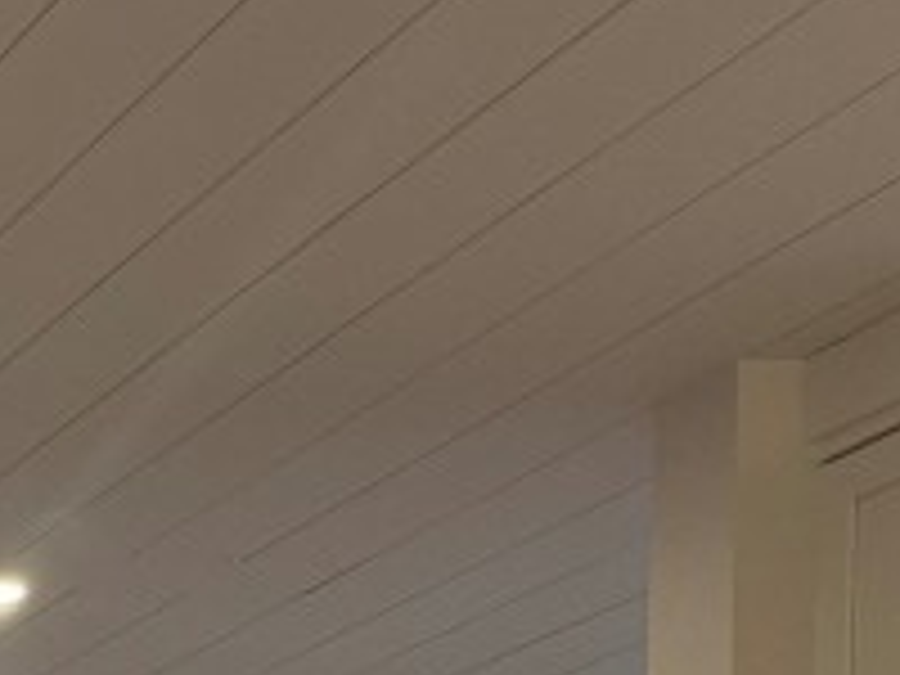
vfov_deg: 10.5
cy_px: 1557
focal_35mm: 123
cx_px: -1242
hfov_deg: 12.6
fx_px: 3198
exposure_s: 1/120
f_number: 1.78
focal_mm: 6.76
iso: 200
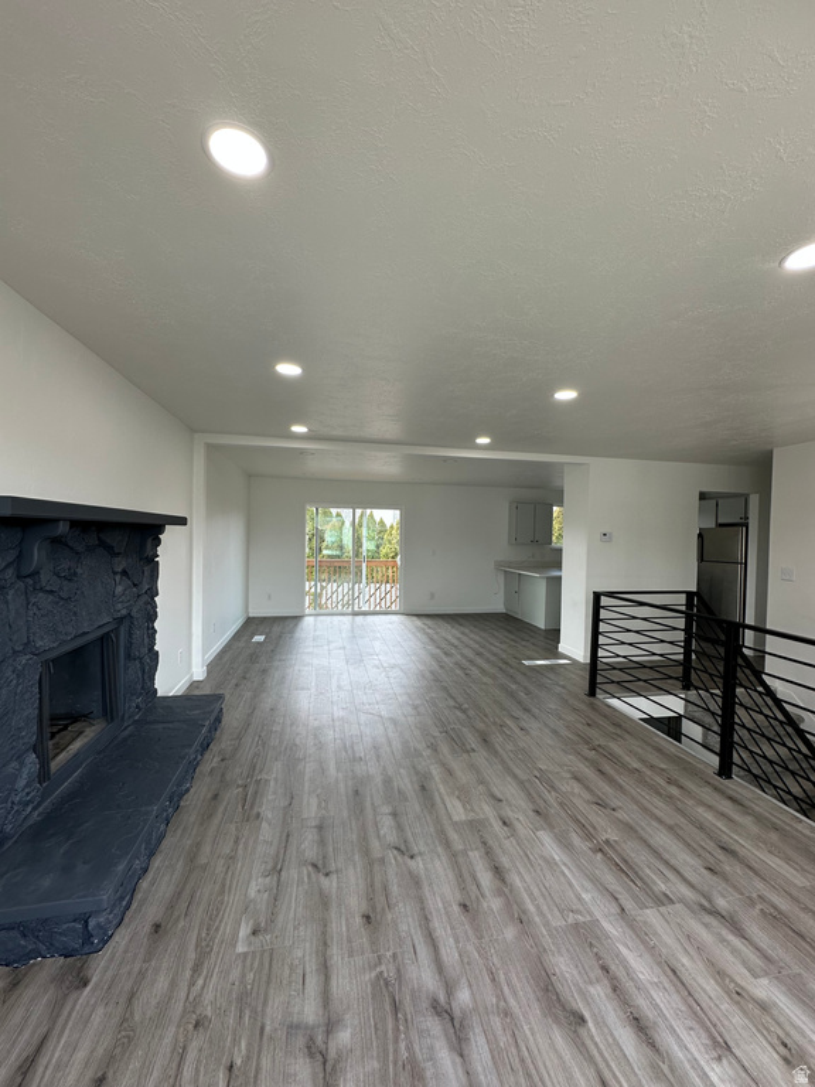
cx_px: 408
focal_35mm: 14
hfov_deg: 85.7
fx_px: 439
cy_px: 544
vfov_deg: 102.1
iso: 64
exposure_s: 1/120
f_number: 2.2
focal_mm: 2.22
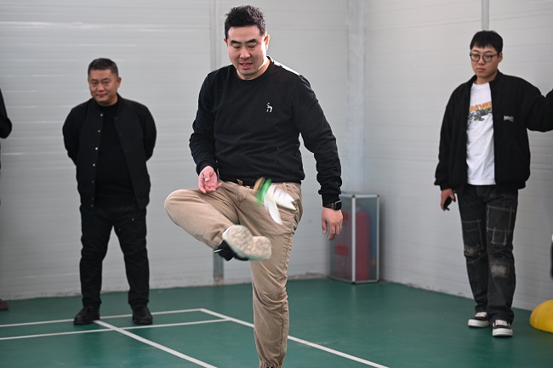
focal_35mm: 90
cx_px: 276
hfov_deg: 22.6
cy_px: 184
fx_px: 1382
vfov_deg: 15.2
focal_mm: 90
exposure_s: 1/125
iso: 400
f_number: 2.8
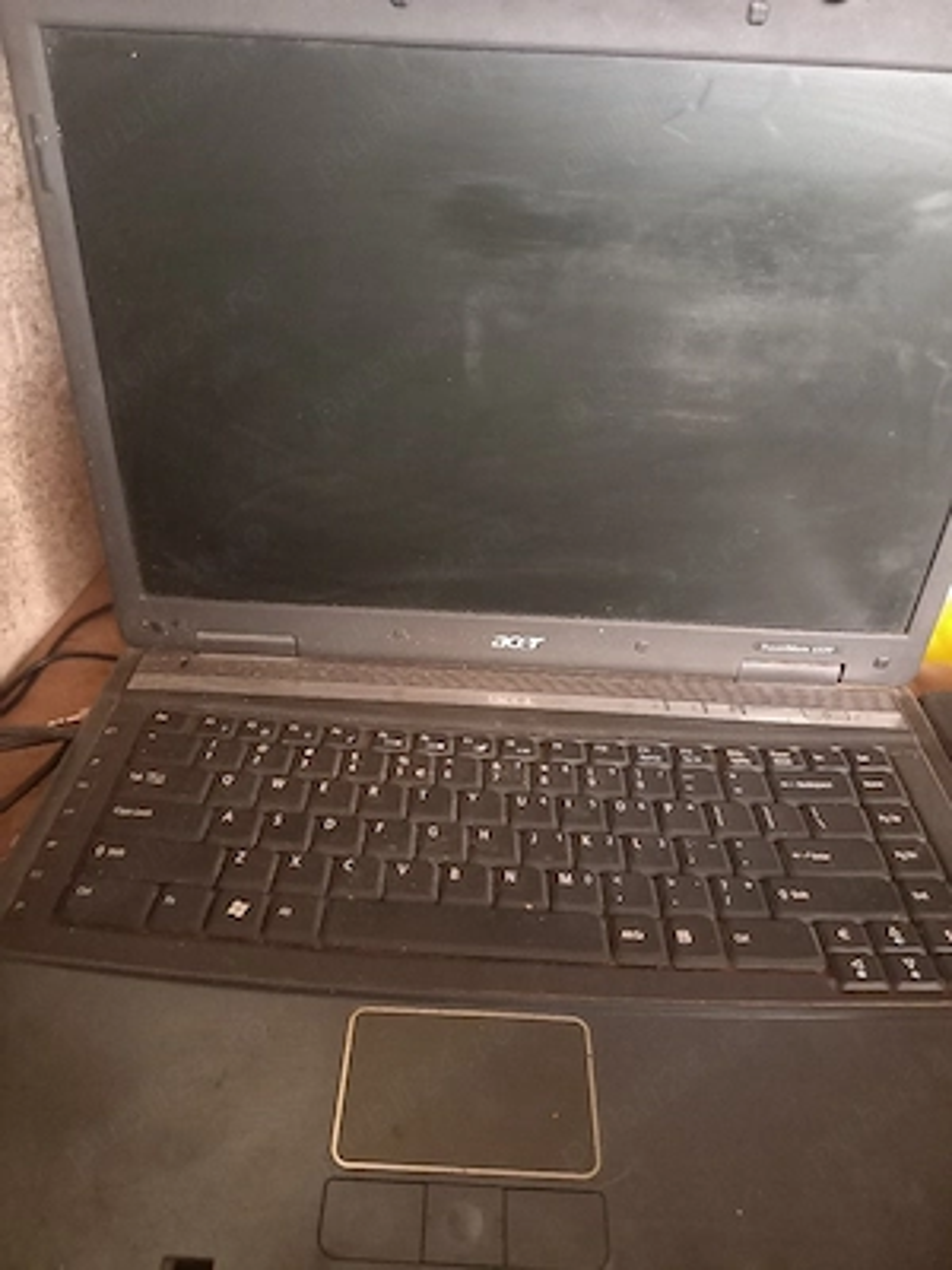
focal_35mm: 25
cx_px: 476
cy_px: 635
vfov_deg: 69.4
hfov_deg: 54.9
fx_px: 917
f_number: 1.8
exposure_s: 1/16.7
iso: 2500
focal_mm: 4.65
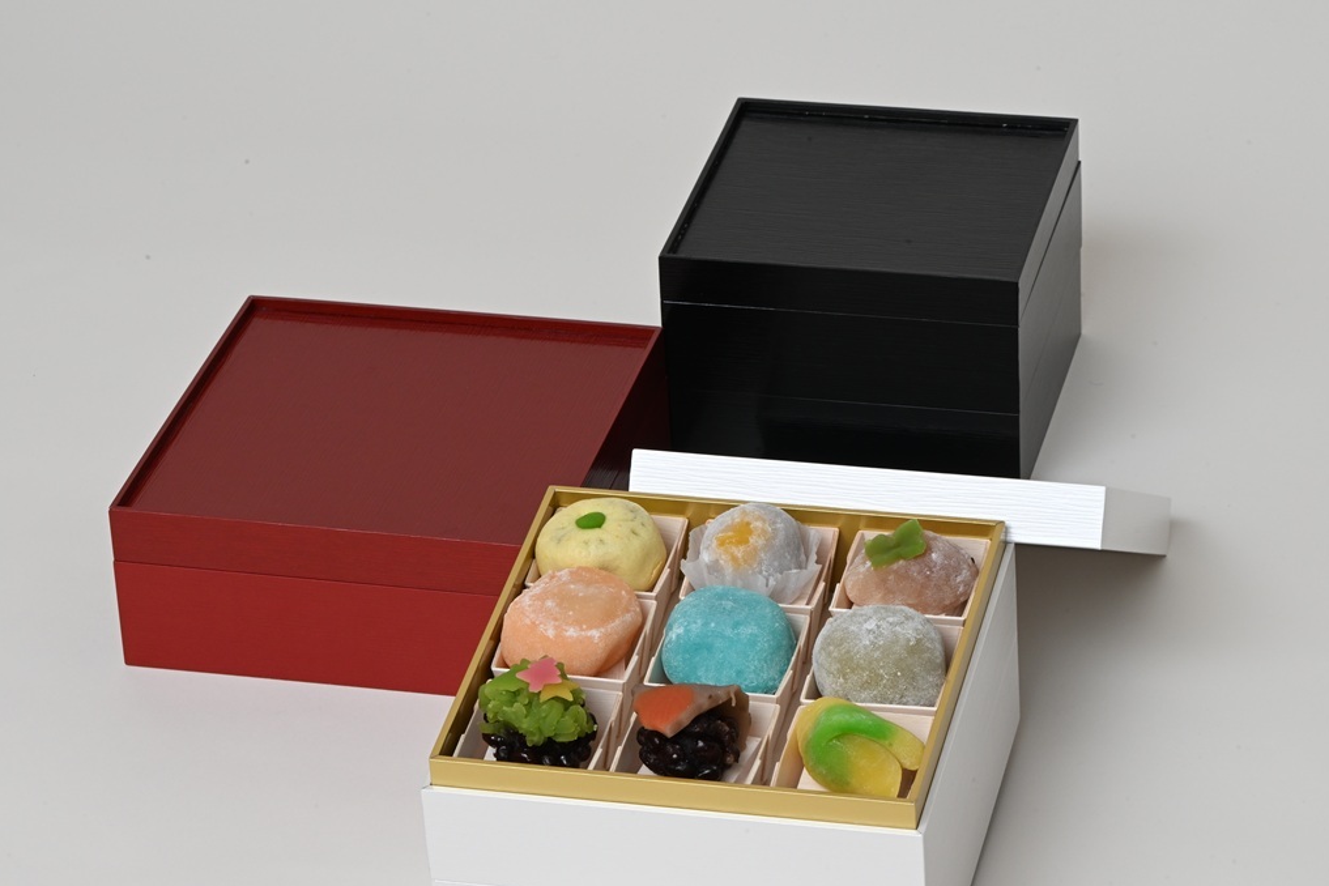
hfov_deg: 14.7
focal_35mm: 140
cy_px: 508
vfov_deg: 9.8
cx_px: 659
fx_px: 5168
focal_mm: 115
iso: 500
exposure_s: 1/100
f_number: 22
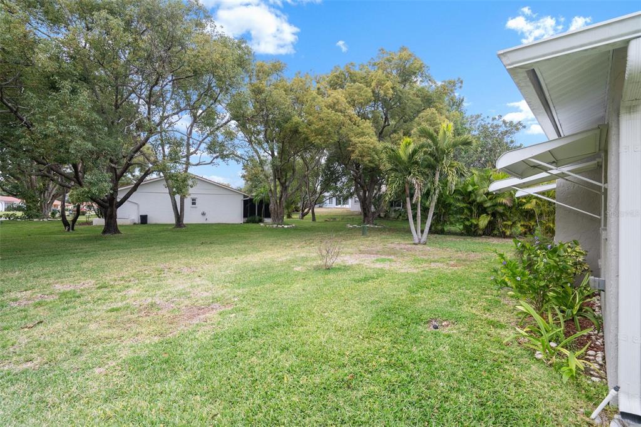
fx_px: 303
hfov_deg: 93.3
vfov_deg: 70.4
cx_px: 320
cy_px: 214
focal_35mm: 17
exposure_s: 1/15
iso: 320
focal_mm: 17
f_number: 8
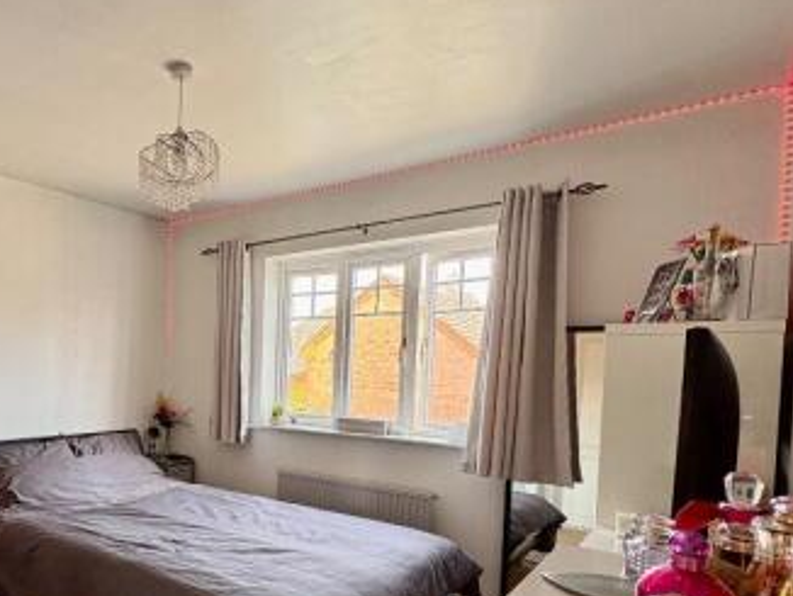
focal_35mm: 25
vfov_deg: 54.1
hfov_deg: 59.5
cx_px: 86
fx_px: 573
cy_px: 383
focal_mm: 2.22
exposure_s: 1/64
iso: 250
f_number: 2.2
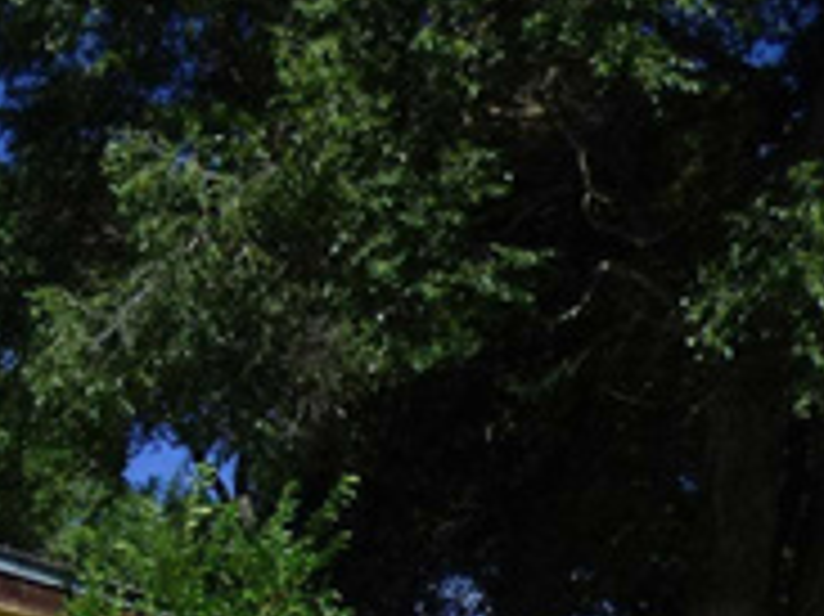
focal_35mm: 70
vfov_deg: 18.1
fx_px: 1665
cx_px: -306
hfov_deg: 23.7
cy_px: 994
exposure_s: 1/2000
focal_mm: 3.58
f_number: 2.8
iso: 100
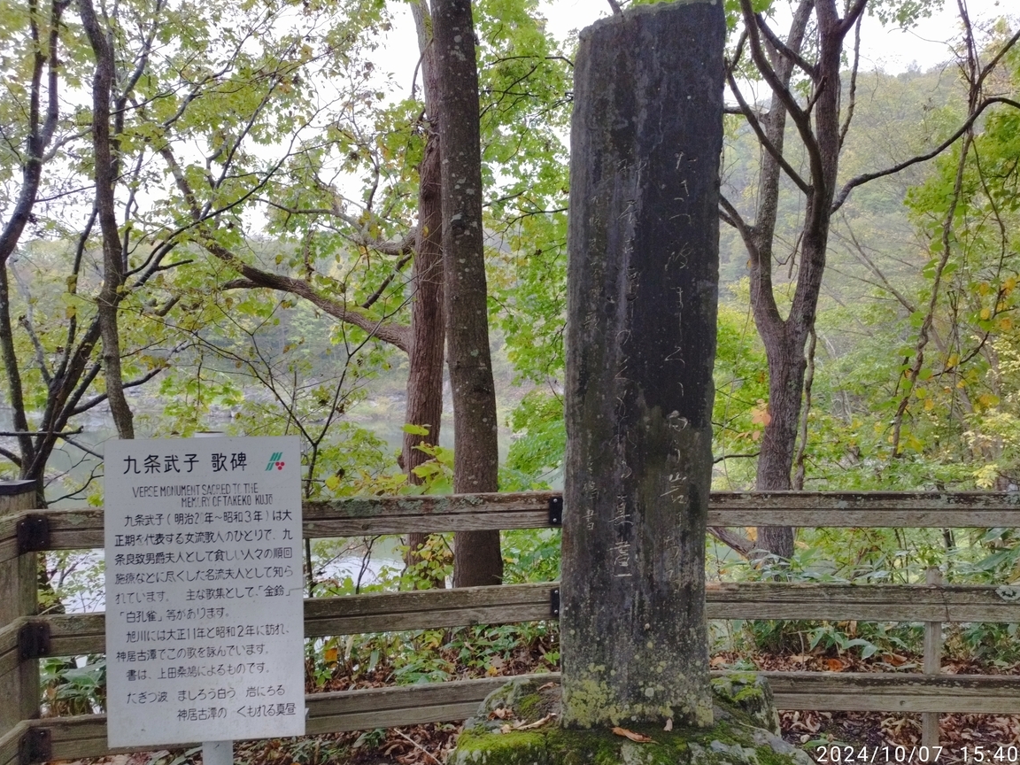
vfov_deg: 54.9
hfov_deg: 69.4
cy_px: 393
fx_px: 737
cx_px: 522
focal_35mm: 25
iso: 160
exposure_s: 1/50
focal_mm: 5.89
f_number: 1.89
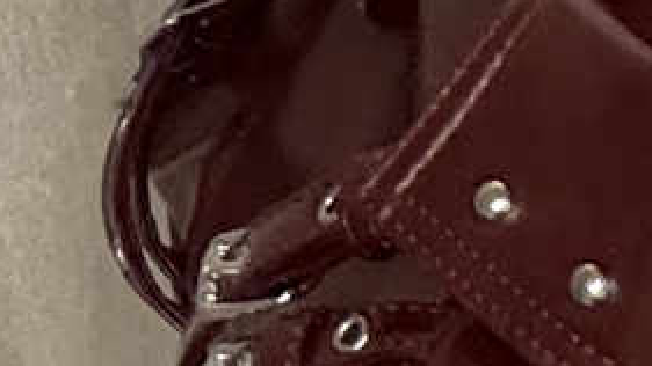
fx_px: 3699
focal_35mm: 214
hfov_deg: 9.8
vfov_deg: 5.6
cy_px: 646
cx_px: 965
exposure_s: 1/24
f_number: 1.9
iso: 500
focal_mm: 2.69
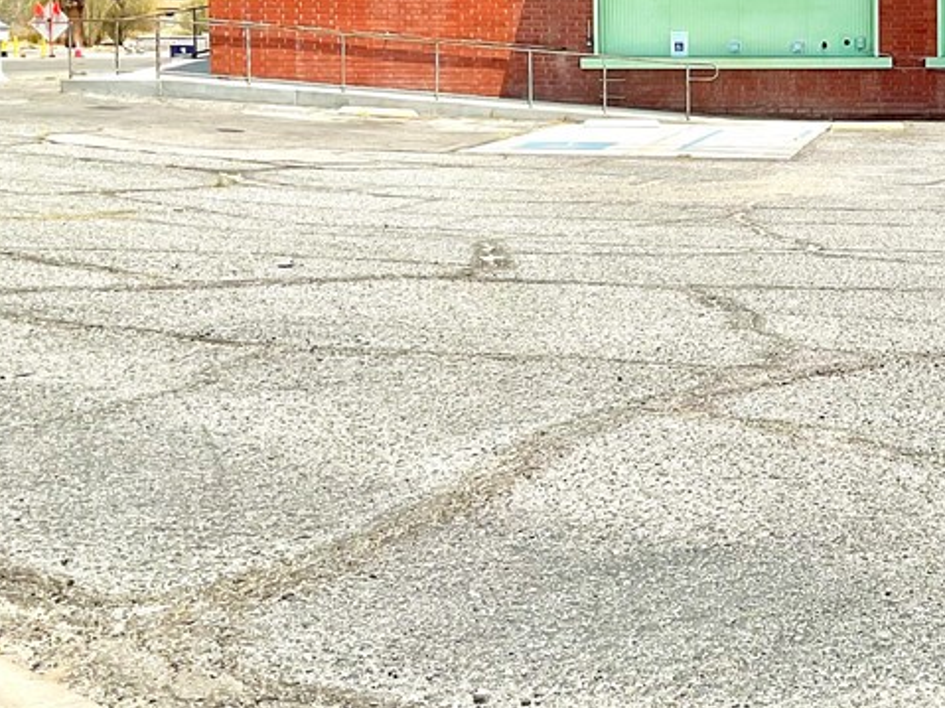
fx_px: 1692
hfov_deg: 28.8
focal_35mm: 62
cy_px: 152
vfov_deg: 23.3
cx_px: 988
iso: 16
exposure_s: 1/4065
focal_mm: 3
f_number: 1.8
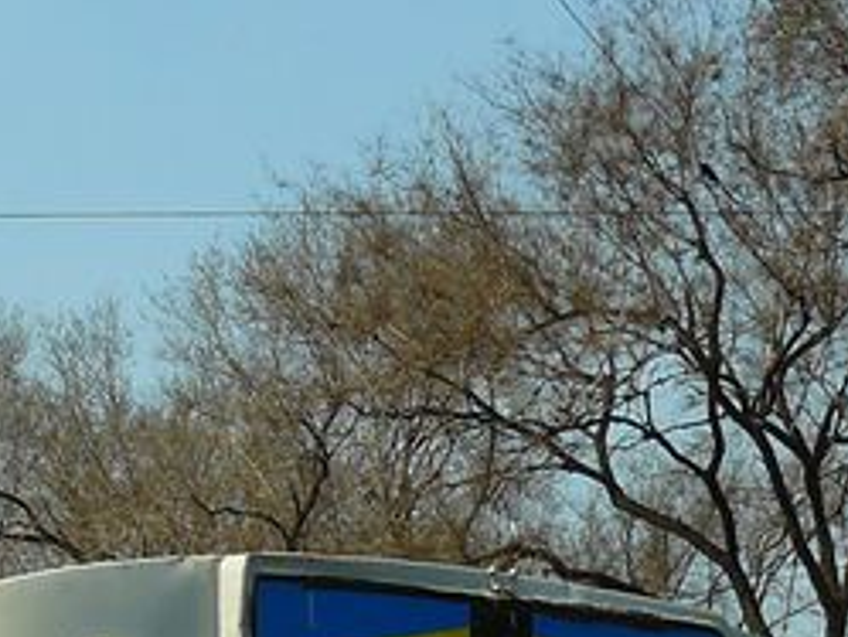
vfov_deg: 9.8
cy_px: 869
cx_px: 191
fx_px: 3627
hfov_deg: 13.3
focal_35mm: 148
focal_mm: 6
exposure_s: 1/800
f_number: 4
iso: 100
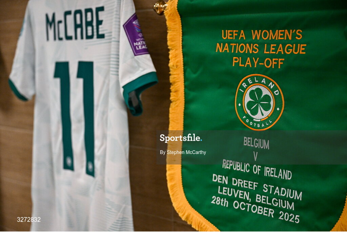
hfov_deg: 35.6
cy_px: 116
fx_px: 540
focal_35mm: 56
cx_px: 174
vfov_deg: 24.2
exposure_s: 1/500
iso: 3200
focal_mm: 56
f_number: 2.8
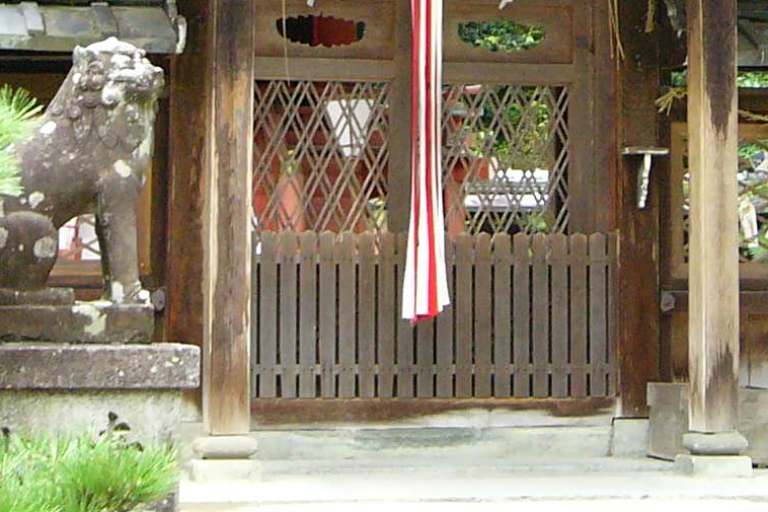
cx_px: 472
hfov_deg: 13.8
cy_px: -169
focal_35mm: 149
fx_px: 3178
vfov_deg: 9.0
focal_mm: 8.8
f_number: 3.4
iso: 200
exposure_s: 1/40
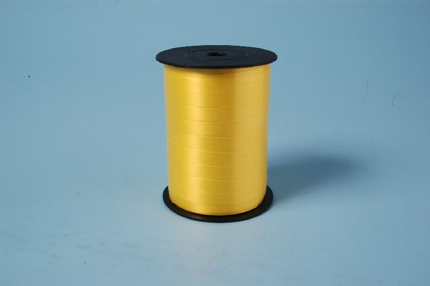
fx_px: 501
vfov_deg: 31.8
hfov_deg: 46.4
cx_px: 215
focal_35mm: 42
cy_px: 143
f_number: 22
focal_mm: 28
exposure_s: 1/800
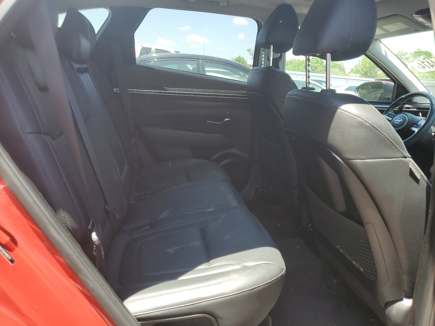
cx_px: 218
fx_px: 327
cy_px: 163
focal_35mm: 26
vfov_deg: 53.1
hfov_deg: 67.3
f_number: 1.5
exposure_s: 1/323
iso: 50
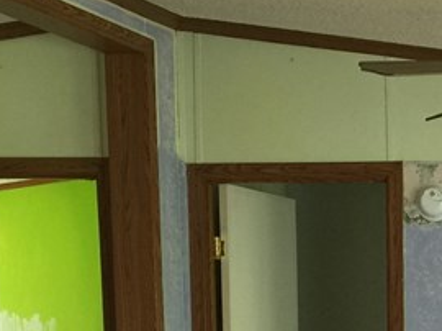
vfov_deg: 12.6
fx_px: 1403
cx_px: 576
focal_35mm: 110
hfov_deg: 16.9
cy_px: 528
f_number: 2.2
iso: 40
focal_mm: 4.15
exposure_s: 1/15
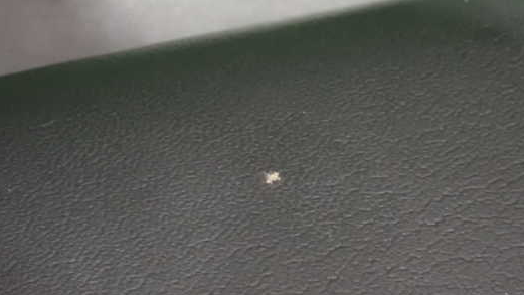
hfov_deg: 23.9
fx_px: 1237
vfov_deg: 13.6
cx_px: 267
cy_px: 193
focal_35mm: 89
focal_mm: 12.73
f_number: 3.9
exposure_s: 1/10
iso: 1600
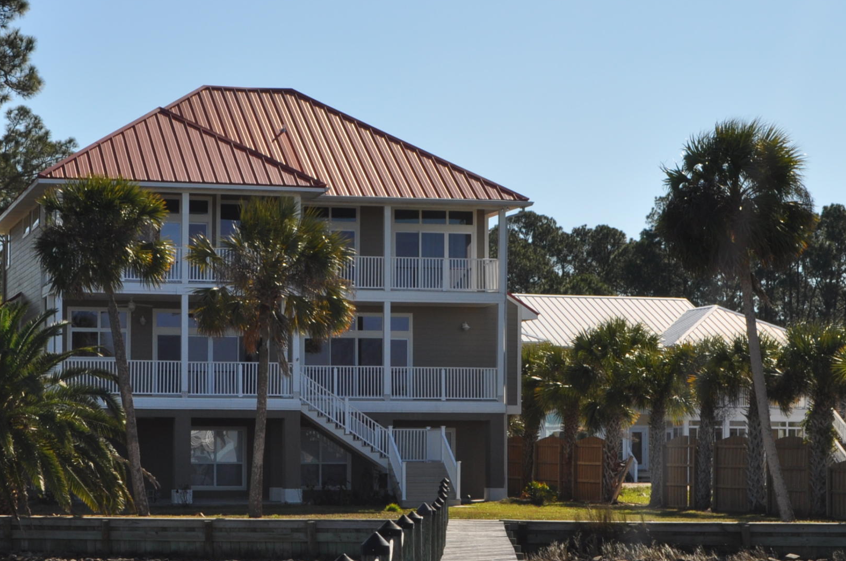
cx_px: 357
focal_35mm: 97
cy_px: 394
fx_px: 2275
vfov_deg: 14.0
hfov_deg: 21.1
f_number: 14
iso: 200
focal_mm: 35
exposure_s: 1/200
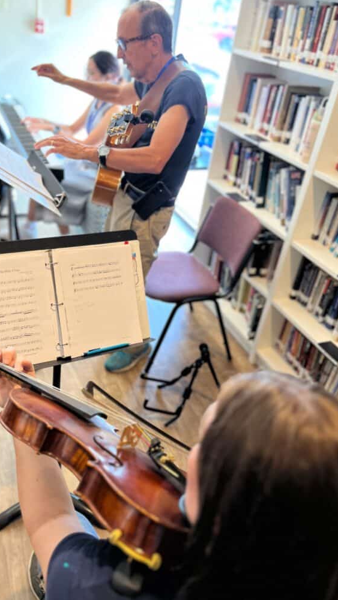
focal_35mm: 29
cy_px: 296
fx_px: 462
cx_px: 136
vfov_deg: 66.1
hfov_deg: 40.0
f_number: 1.6
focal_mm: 5.1
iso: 125
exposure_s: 1/60
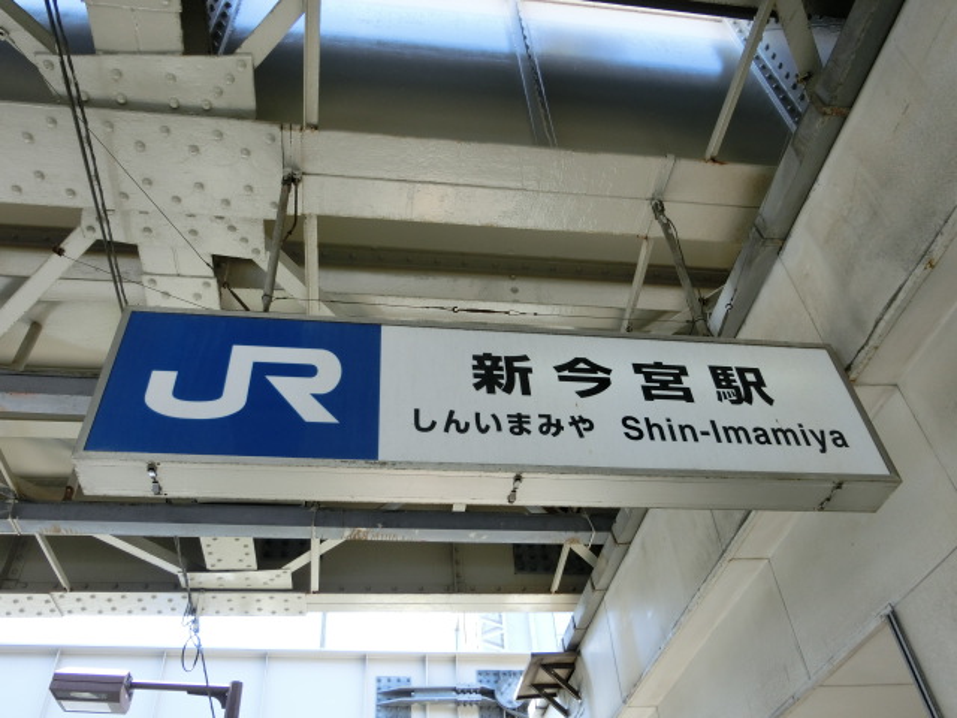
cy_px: 359
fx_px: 802
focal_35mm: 29
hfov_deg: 61.7
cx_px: 478
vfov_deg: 48.2
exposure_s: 1/125
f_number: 3.7
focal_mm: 5.2
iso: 100
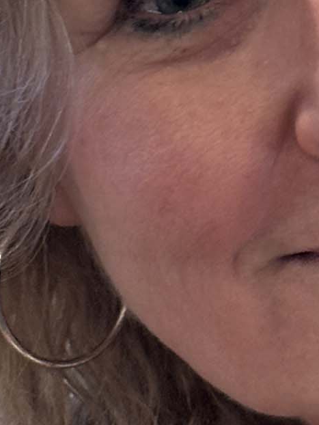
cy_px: 218
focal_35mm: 311
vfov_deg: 6.4
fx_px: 3819
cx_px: 460
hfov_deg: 4.8
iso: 250
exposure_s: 1/60
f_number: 1.78
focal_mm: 6.86
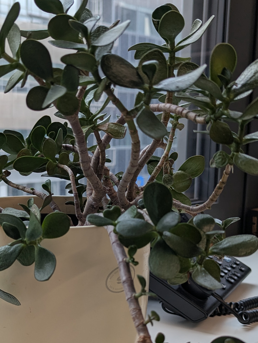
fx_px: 495
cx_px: 87
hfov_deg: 29.0
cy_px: 218
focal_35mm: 50
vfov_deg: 37.9
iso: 44
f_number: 1.85
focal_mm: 6.81
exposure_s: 1/306
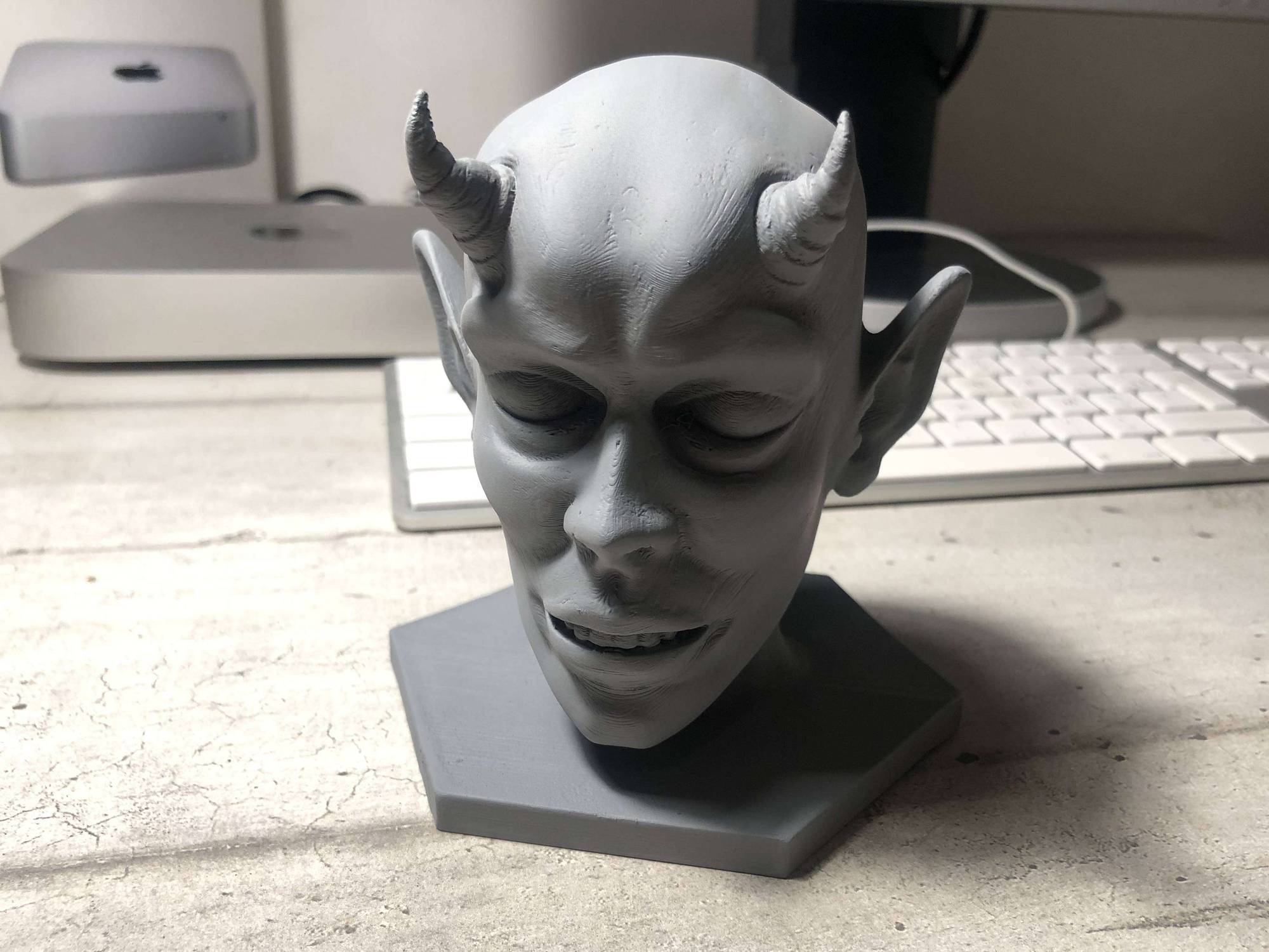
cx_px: 634
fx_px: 1026
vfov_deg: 49.7
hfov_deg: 63.4
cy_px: 476
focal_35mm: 28
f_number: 1.8
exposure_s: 1/40
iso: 25
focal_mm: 3.99
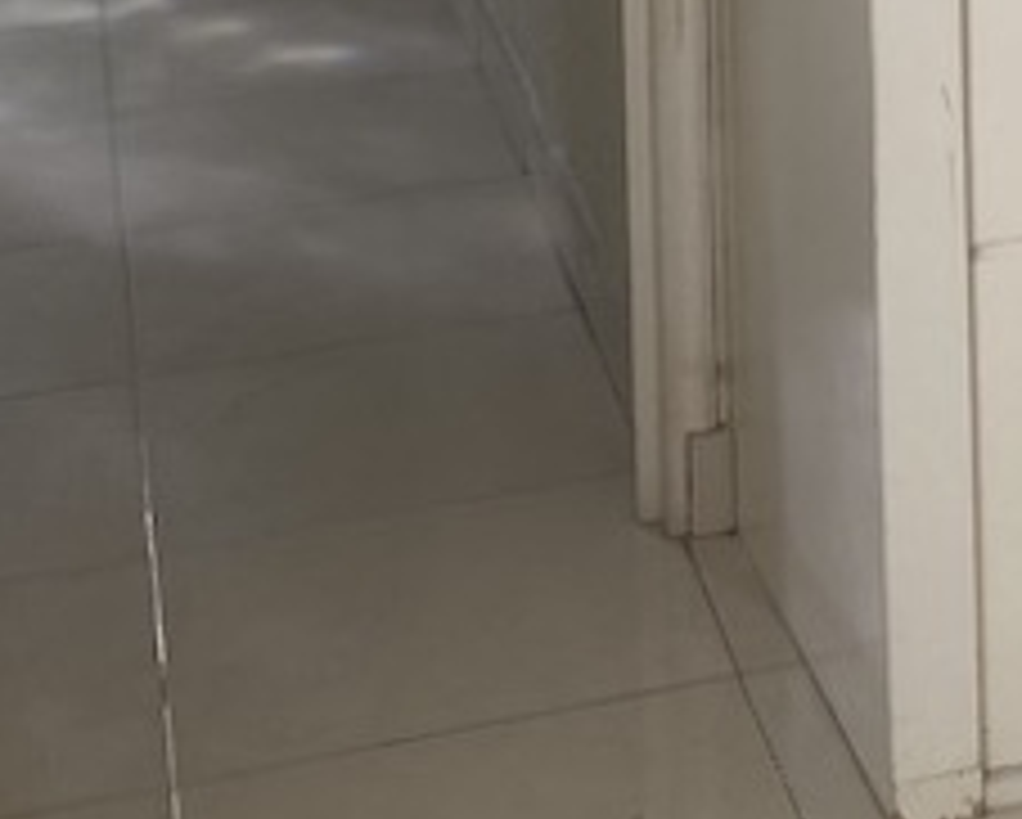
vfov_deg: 11.8
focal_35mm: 119
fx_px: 3603
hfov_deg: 15.0
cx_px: 1531
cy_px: -724
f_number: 1.8
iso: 40
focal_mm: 4.25
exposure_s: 1/121
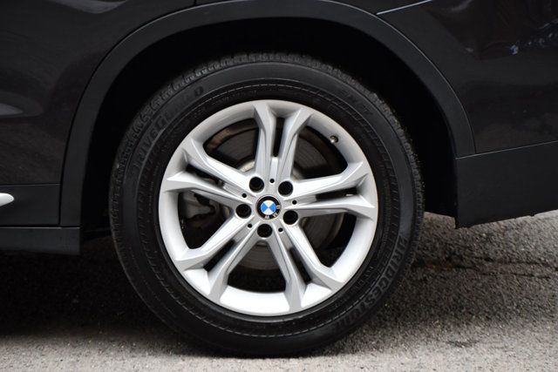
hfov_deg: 13.1
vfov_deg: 8.7
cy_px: 186
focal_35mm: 157
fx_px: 2434
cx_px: 279
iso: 500
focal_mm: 105
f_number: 4.8
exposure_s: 1/250
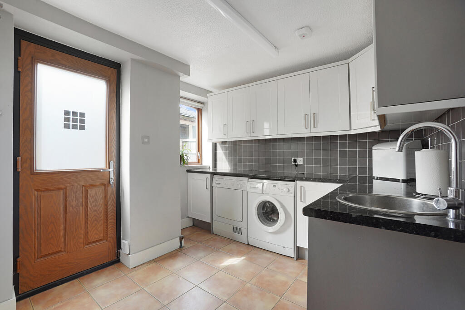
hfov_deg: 100.4
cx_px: 232
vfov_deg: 77.3
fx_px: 194
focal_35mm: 15
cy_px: 155
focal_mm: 10
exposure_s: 1/10
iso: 200
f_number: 9
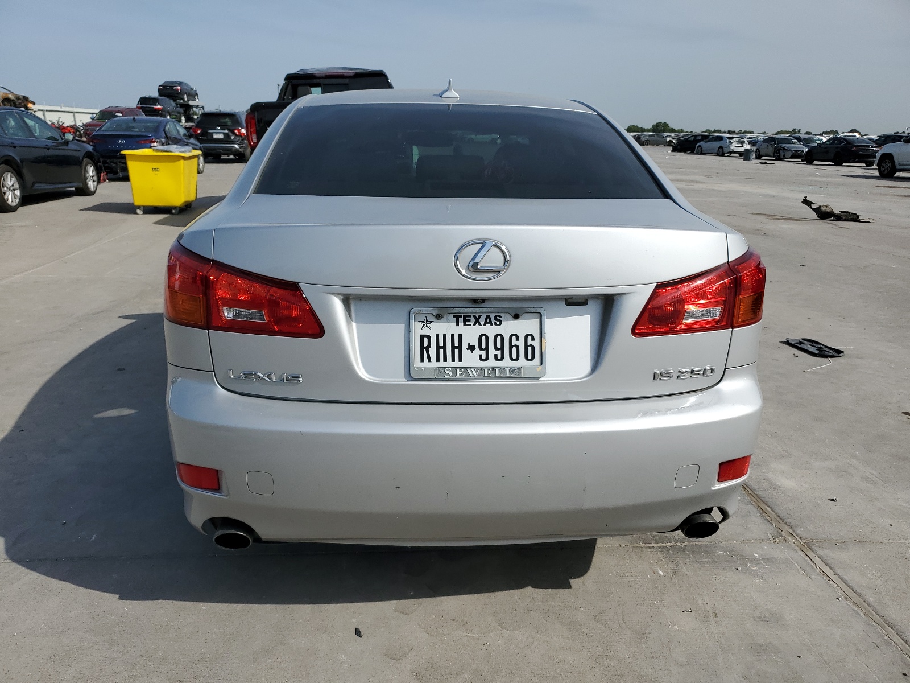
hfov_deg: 67.3
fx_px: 683
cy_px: 342
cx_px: 455
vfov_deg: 53.1
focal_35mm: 26
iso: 50
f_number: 1.5
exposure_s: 1/5000
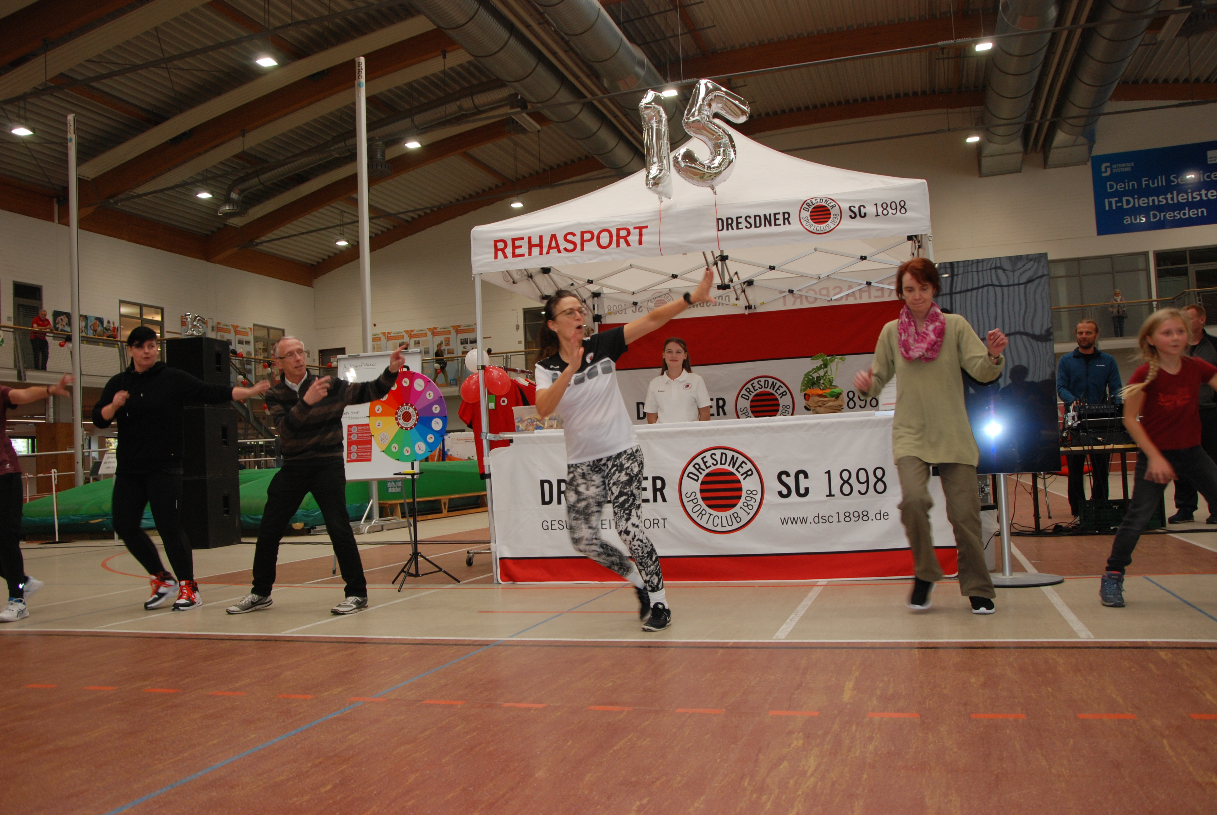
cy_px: 408
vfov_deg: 41.8
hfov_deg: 59.4
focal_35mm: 32
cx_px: 608
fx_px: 1066
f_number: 4
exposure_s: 1/60
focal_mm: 21
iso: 400
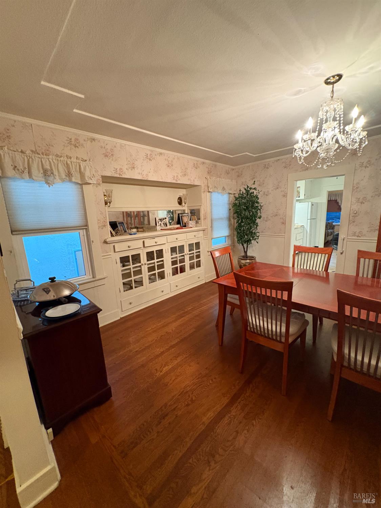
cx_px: 190
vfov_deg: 102.1
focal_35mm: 14
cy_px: 254
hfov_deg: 85.7
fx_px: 205
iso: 800
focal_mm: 2.22
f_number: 2.2
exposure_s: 1/40
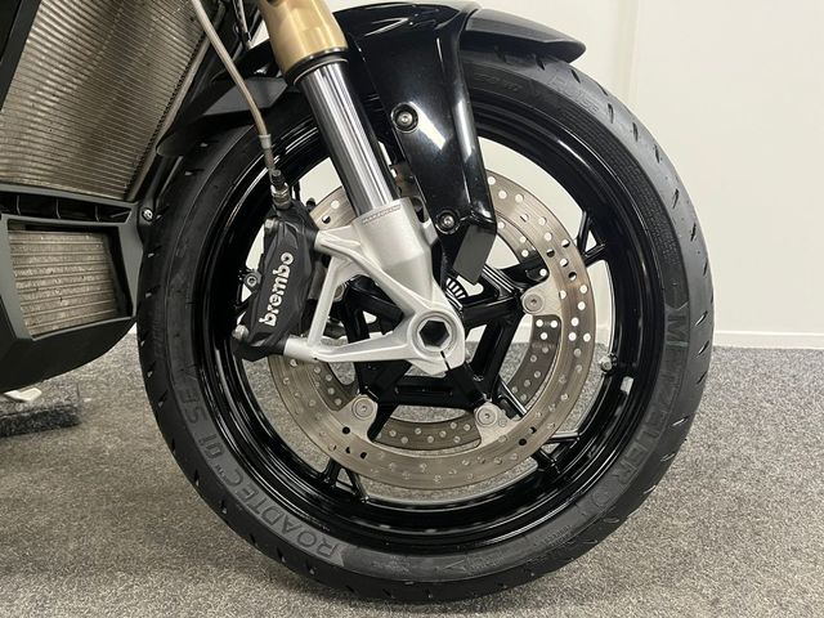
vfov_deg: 53.1
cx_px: 412
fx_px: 619
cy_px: 309
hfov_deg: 67.3
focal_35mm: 26
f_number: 1.6
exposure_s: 1/50
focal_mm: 5.1
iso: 500
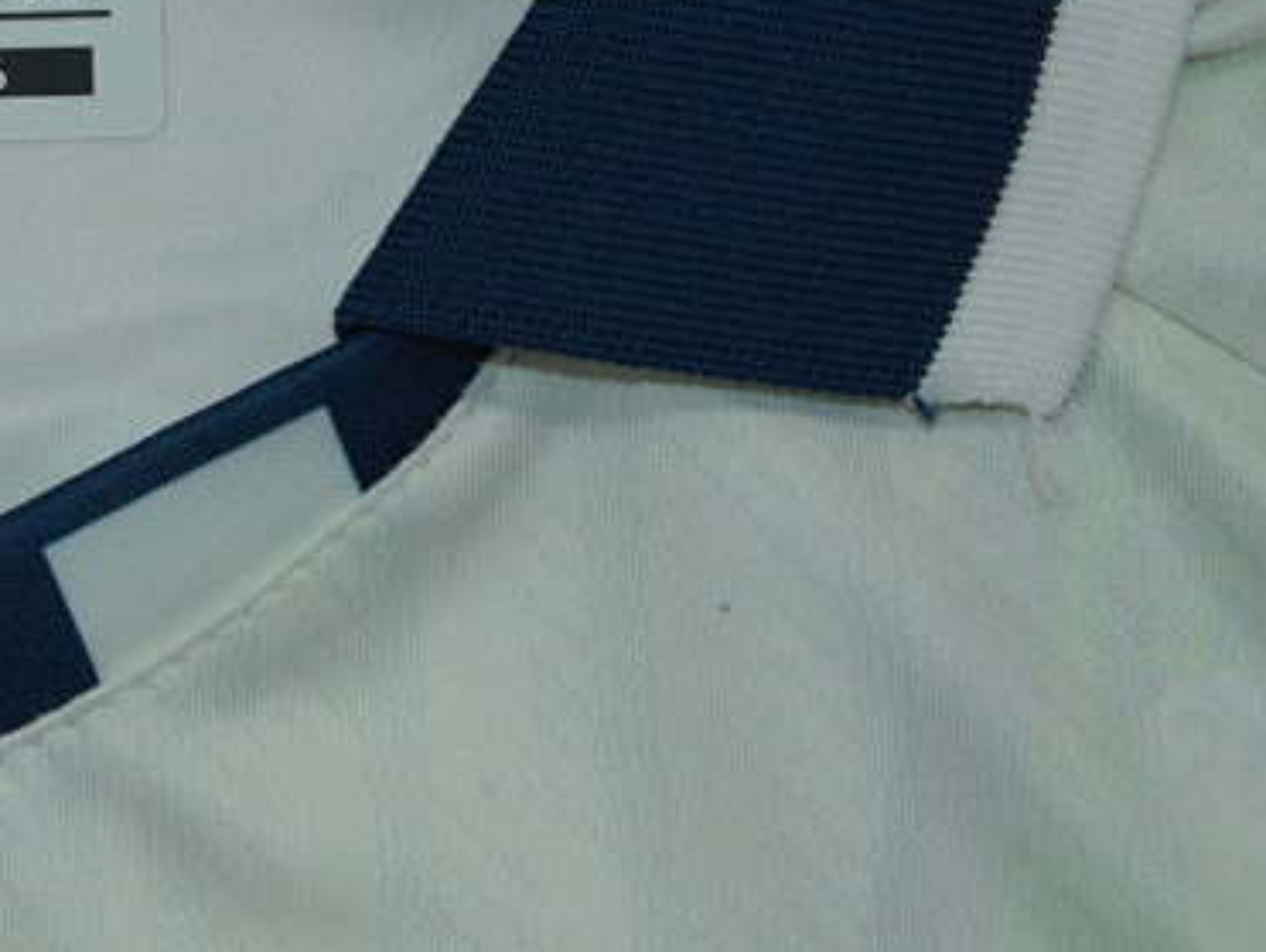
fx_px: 6443
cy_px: -133
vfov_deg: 8.4
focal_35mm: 176
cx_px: -293
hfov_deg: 11.0
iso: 400
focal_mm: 42
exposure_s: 1/200
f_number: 13
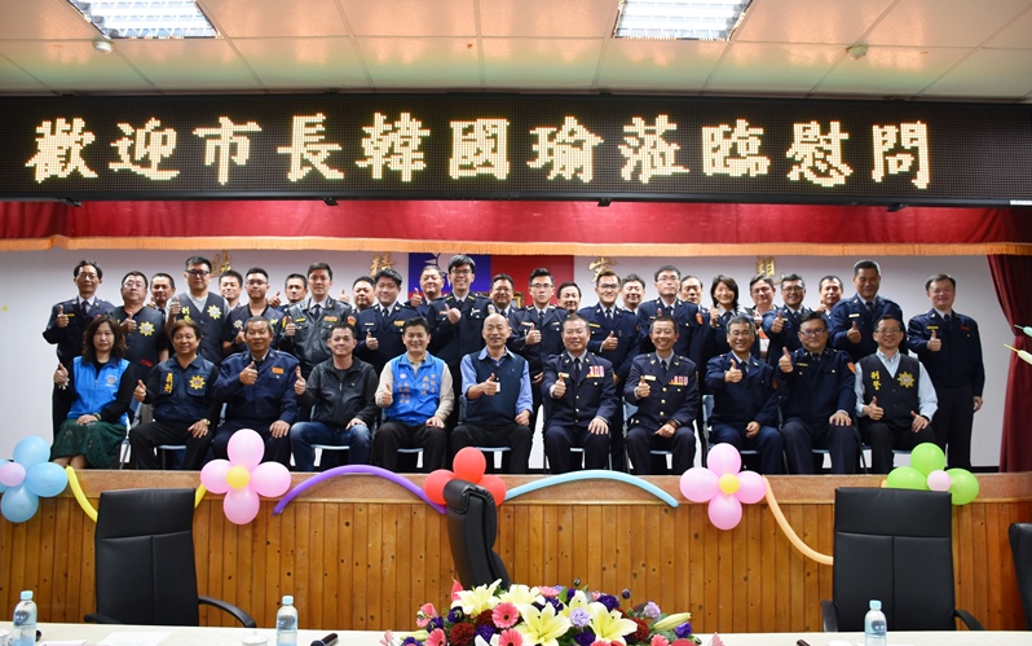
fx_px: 872
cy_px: 338
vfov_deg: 40.6
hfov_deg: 61.2
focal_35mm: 31
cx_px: 517
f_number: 4
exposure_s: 1/60
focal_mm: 20
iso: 560
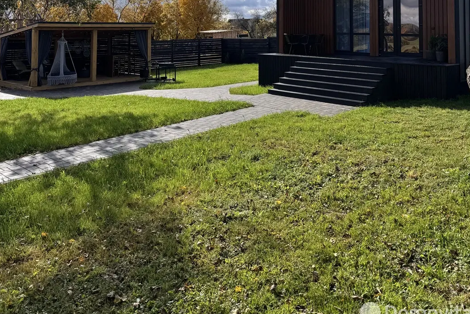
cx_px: 236
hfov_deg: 55.8
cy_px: 7
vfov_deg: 35.5
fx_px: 444
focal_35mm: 34
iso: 80
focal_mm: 6.76
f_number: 1.78
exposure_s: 1/4310
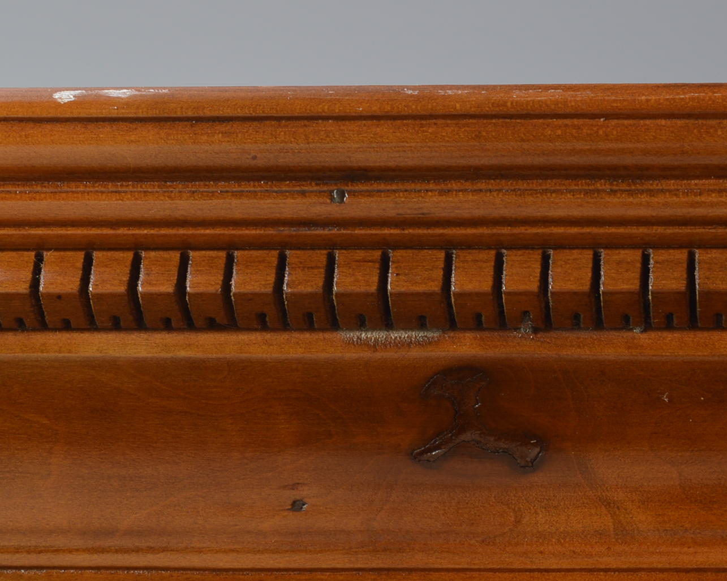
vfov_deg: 8.5
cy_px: 497
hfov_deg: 10.6
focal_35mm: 181
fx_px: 3897
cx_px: 489
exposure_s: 1/160
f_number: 9
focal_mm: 55
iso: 100
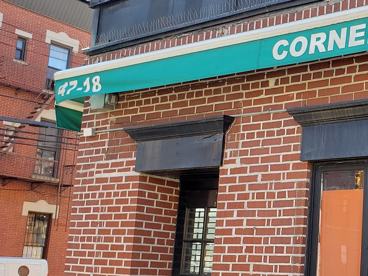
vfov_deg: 25.2
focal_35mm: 58
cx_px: 357
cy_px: 163
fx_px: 617
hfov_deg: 31.1
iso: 50
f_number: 2.4
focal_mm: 4.3
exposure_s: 1/169
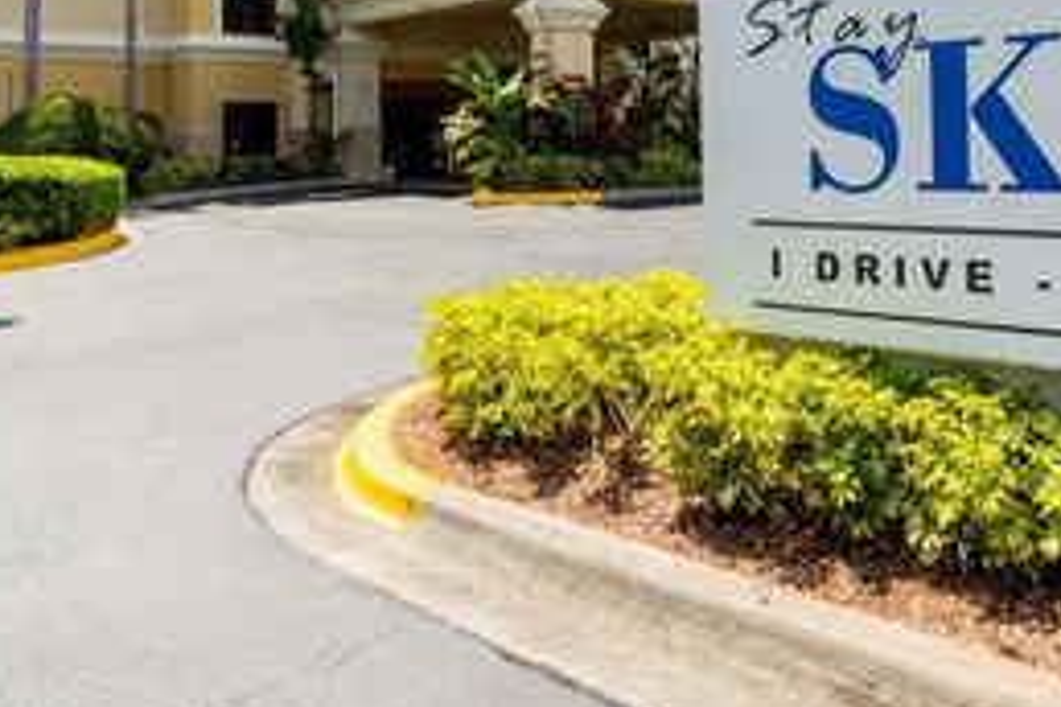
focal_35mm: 33
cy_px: 101
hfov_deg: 56.0
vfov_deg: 37.9
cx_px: 711
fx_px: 973
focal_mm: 17
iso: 1000
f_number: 22
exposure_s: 1/250
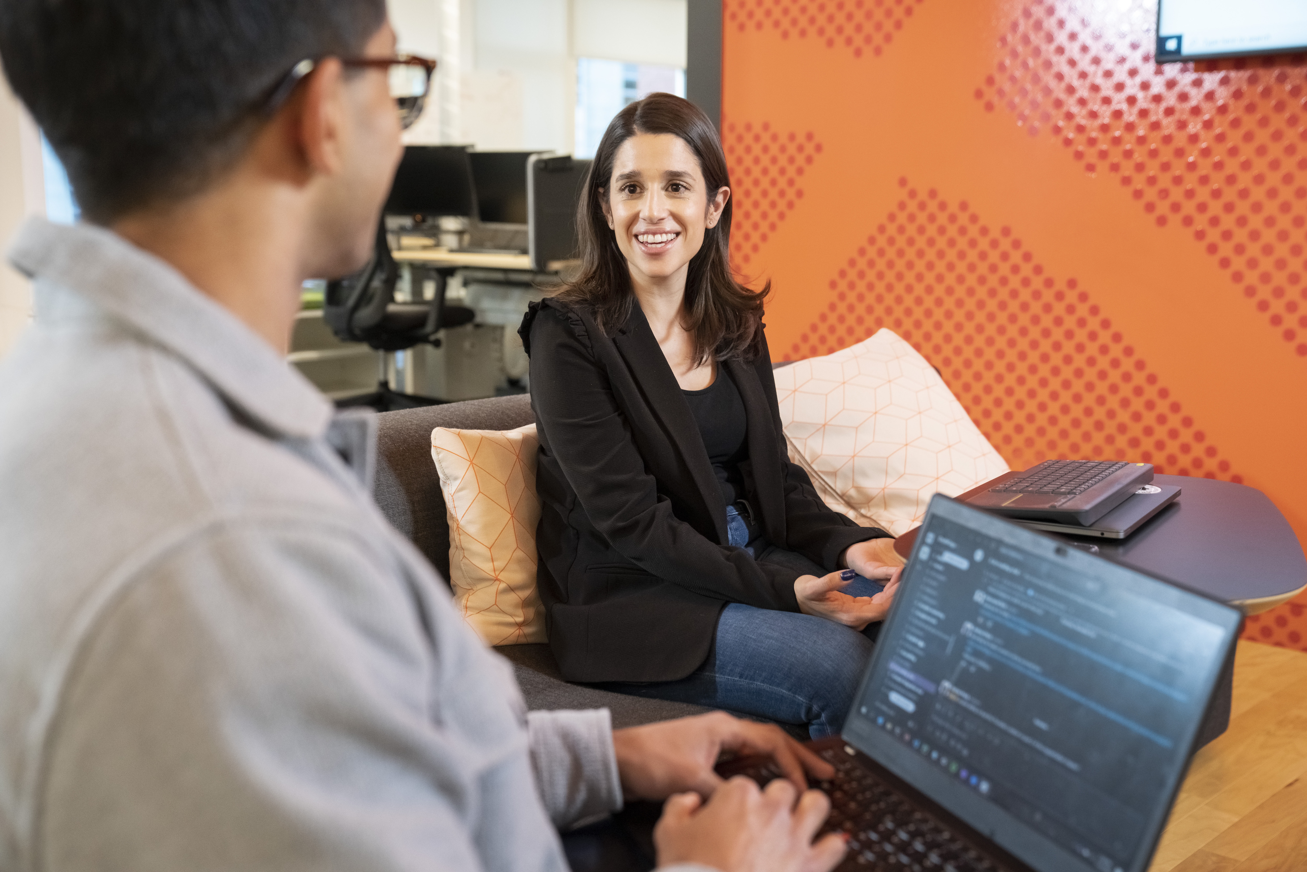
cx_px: 654
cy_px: 436
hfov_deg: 47.4
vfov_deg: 32.6
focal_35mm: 41
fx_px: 1489
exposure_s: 1/60
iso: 2500
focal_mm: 41
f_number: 3.5
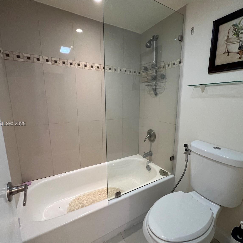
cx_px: 129
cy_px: 124
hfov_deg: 87.3
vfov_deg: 87.4
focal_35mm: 16
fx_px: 127
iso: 200
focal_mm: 1.57
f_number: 1.8
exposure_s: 1/60
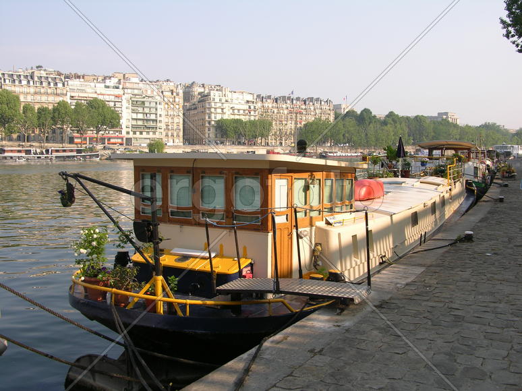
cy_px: 196
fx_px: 528
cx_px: 261
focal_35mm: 35
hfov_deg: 52.6
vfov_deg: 40.7
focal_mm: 8.9
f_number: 5
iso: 50
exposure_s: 1/181
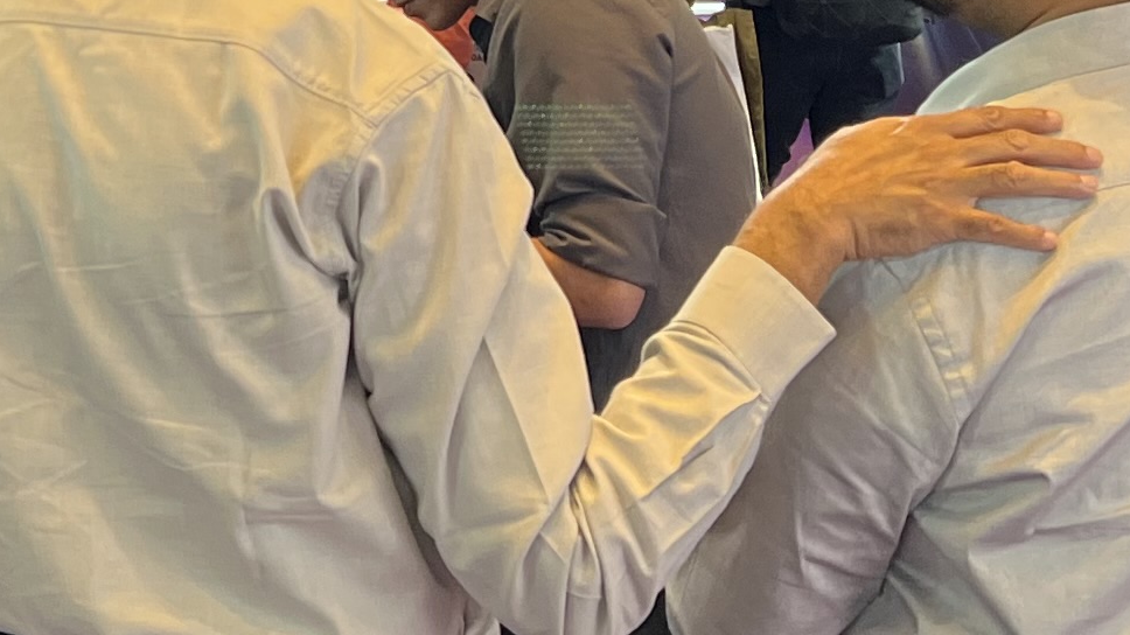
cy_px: -514
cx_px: -414
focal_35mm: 118
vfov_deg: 9.7
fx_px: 3535
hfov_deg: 16.9
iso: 125
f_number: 1.5
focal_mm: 5.7
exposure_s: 1/100
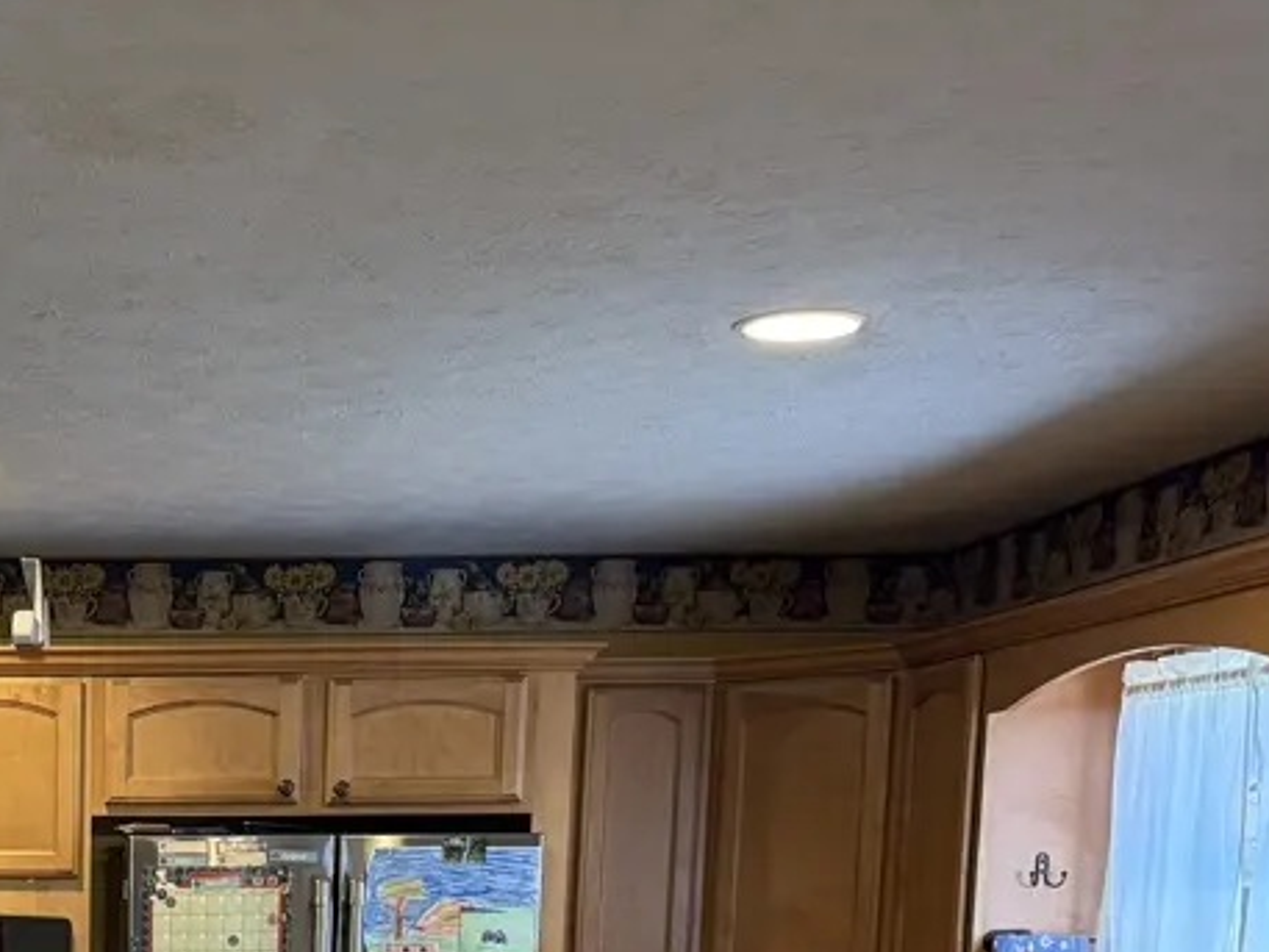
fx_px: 2310
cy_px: 1235
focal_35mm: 63
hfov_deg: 28.5
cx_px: -47
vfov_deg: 21.2
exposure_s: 1/60
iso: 400
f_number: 1.78
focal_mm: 6.76
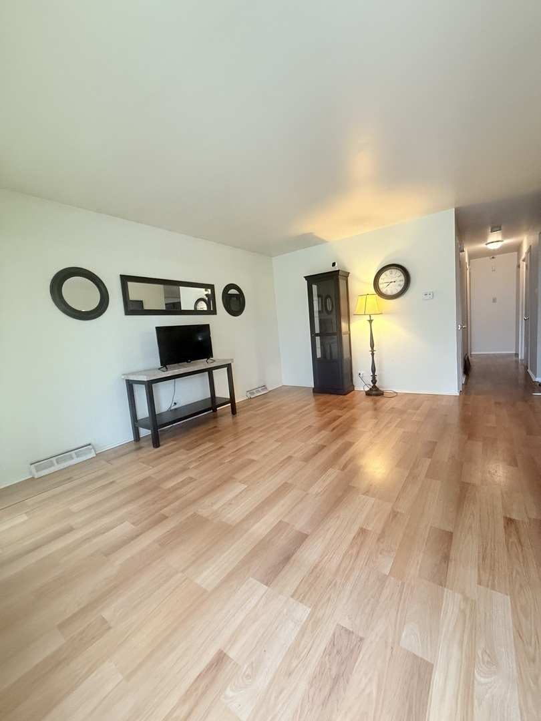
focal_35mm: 14
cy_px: 360
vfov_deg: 102.1
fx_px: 292
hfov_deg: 85.7
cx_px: 270
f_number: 2.2
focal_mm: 2.22
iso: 500
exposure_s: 1/60
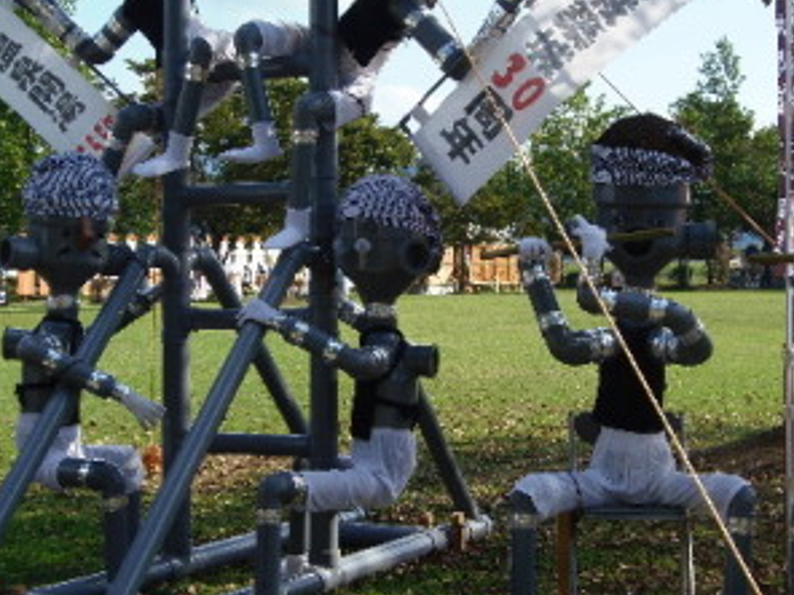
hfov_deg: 27.4
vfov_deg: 20.7
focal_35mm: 71
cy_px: 272
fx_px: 1629
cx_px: 405
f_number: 3.6
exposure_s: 1/320
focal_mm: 7.8
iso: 64
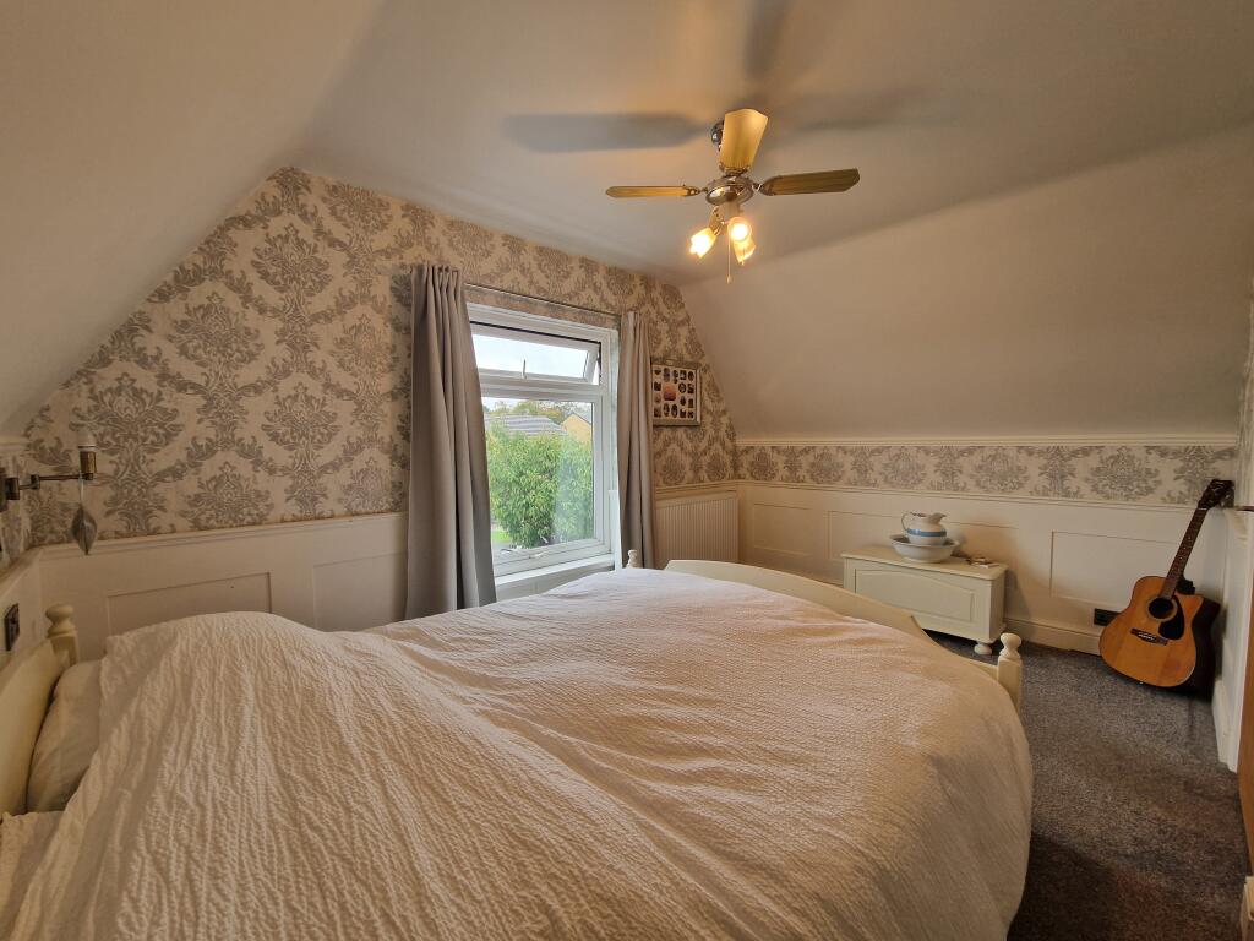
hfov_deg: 106.2
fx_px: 471
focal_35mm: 13
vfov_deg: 89.9
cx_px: 627
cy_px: 470
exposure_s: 1/50
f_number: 2.2
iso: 100
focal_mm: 2.2
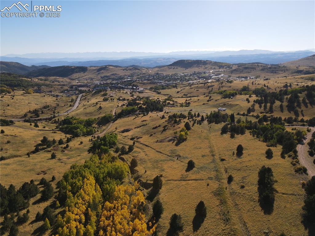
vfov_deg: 56.8
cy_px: 118
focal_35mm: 24
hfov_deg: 71.6
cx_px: 158
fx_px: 218
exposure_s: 1/50
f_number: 2.8
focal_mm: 4.5
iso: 100
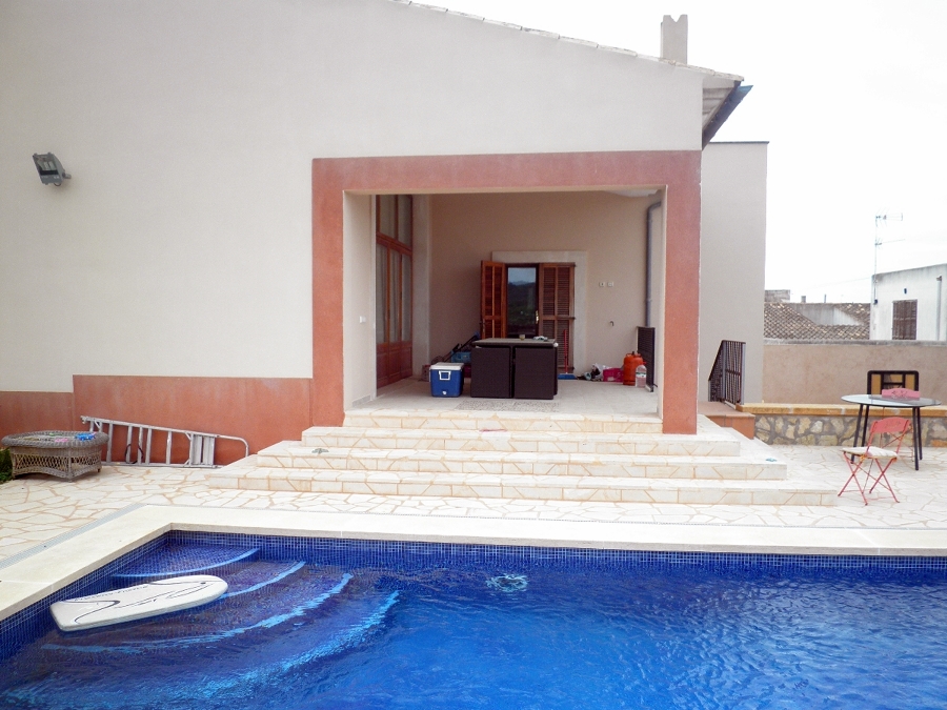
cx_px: 474
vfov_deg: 53.1
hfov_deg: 67.3
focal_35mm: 26
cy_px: 355
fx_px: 711
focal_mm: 4.7
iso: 64
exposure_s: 1/250
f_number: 2.8
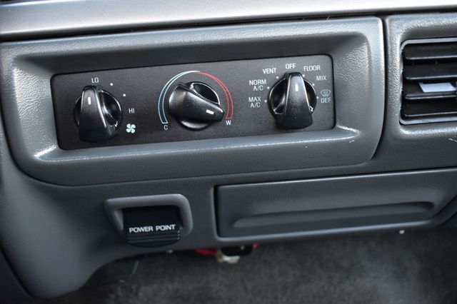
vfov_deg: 35.5
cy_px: 152
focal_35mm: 38
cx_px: 228
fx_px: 476
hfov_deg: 51.3
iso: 1600
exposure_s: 1/15
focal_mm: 25
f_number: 4.5
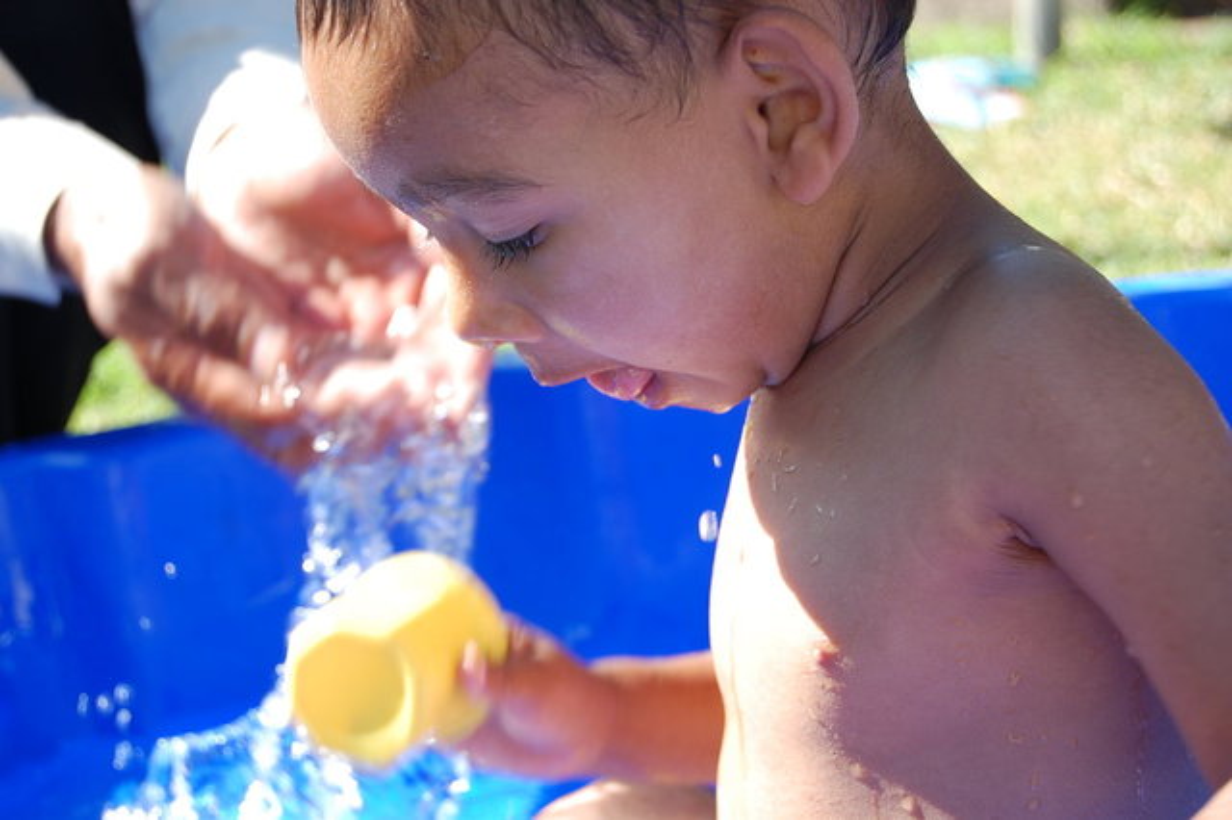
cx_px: 616
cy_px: 410
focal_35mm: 82
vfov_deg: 16.5
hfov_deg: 24.6
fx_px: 2822
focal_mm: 55
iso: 200
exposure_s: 1/160
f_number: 6.3
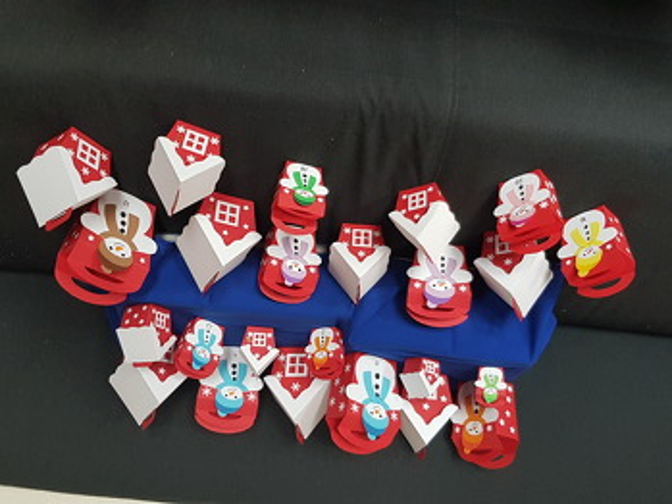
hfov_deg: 67.3
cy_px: 252
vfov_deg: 53.1
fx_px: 505
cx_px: 336
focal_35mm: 26
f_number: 1.7
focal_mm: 4.2
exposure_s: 1/30
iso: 160
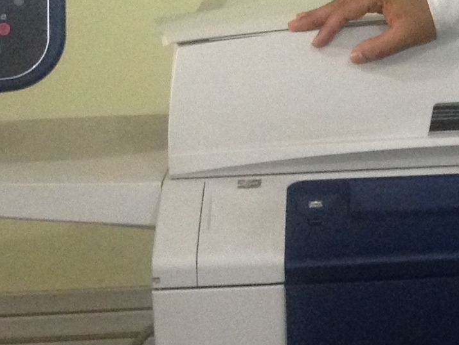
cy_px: 4
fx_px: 2122
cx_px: 709
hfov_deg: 11.8
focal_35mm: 160
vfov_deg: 9.2
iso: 200
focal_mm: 4.28
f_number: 2.4
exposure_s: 1/20
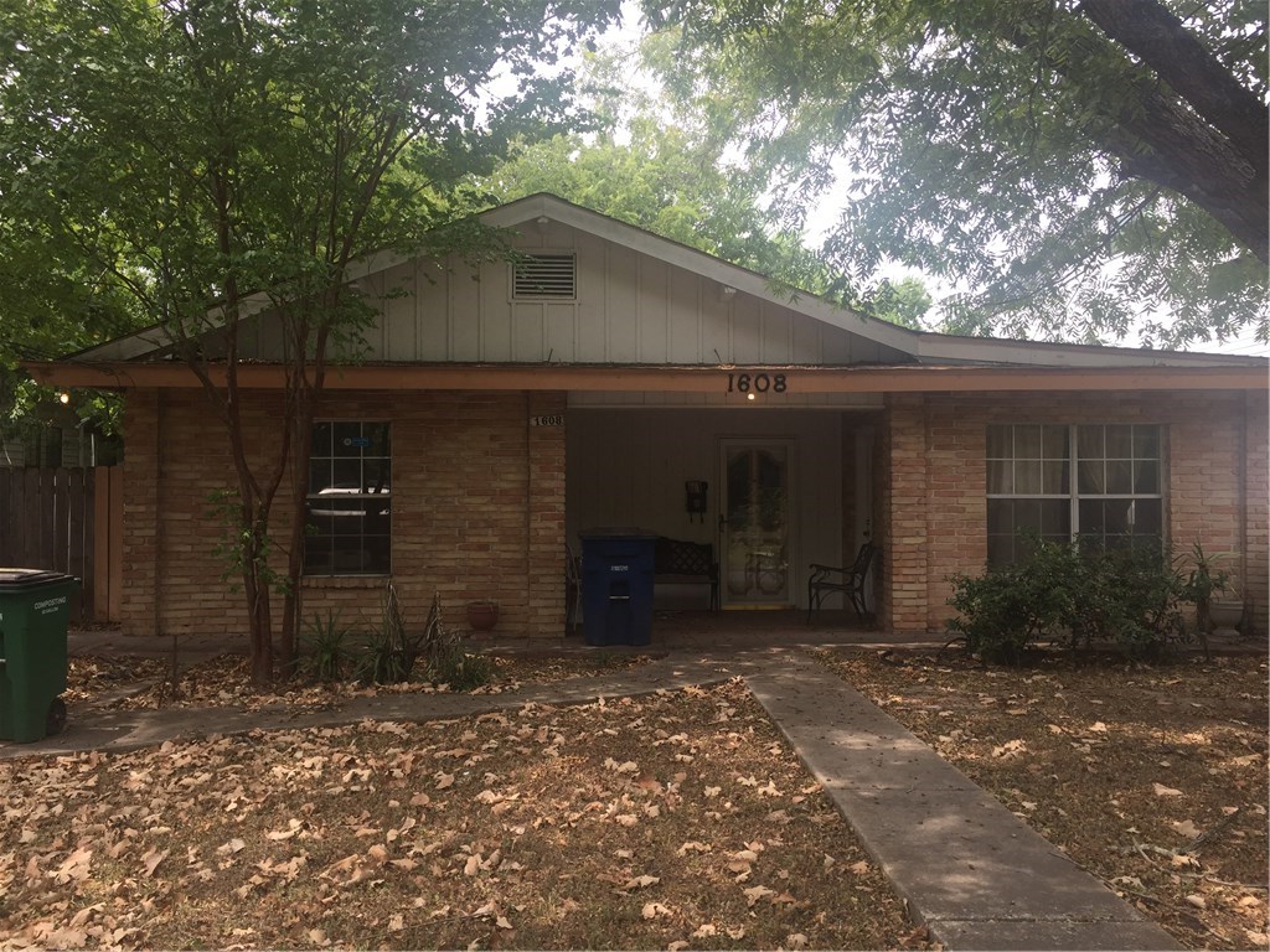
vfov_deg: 48.2
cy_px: 476
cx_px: 635
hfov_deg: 61.7
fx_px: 1064
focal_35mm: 29
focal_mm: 4.15
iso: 32
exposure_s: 1/380
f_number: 2.2
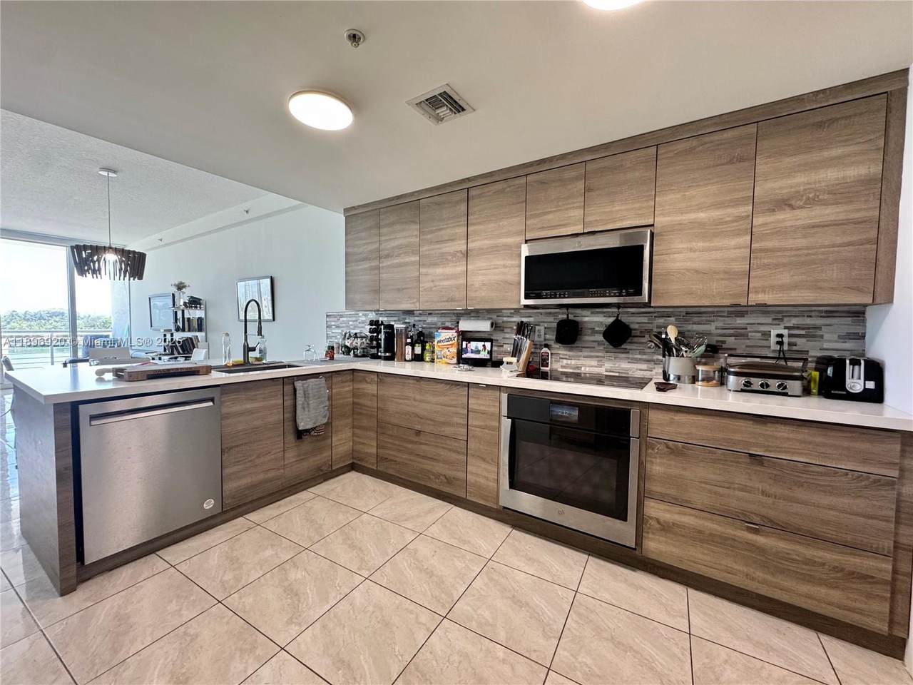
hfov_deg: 102.1
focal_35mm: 14
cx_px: 456
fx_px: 369
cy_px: 342
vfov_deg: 85.7
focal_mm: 2.22
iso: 160
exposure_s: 1/120
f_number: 2.2
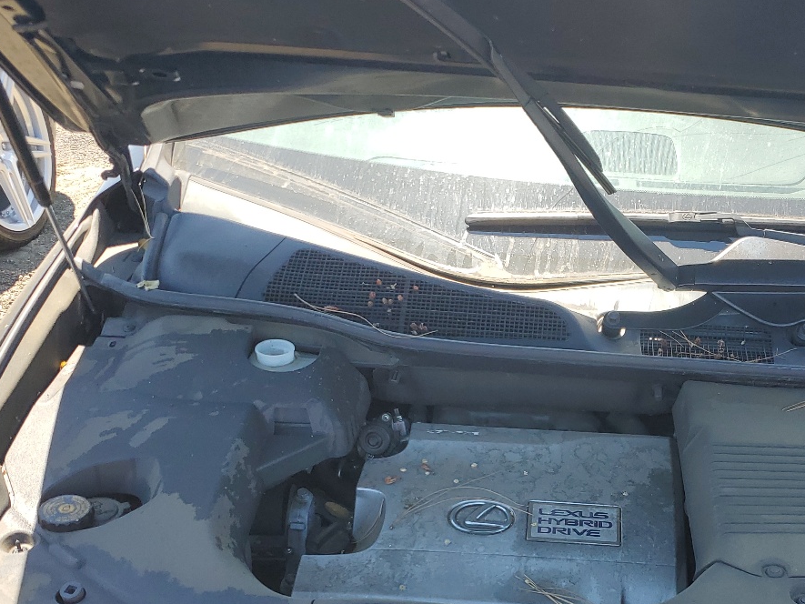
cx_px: 586
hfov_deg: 39.5
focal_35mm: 47
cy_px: 527
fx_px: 1093
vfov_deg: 29.8
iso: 50
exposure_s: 1/556
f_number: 1.5
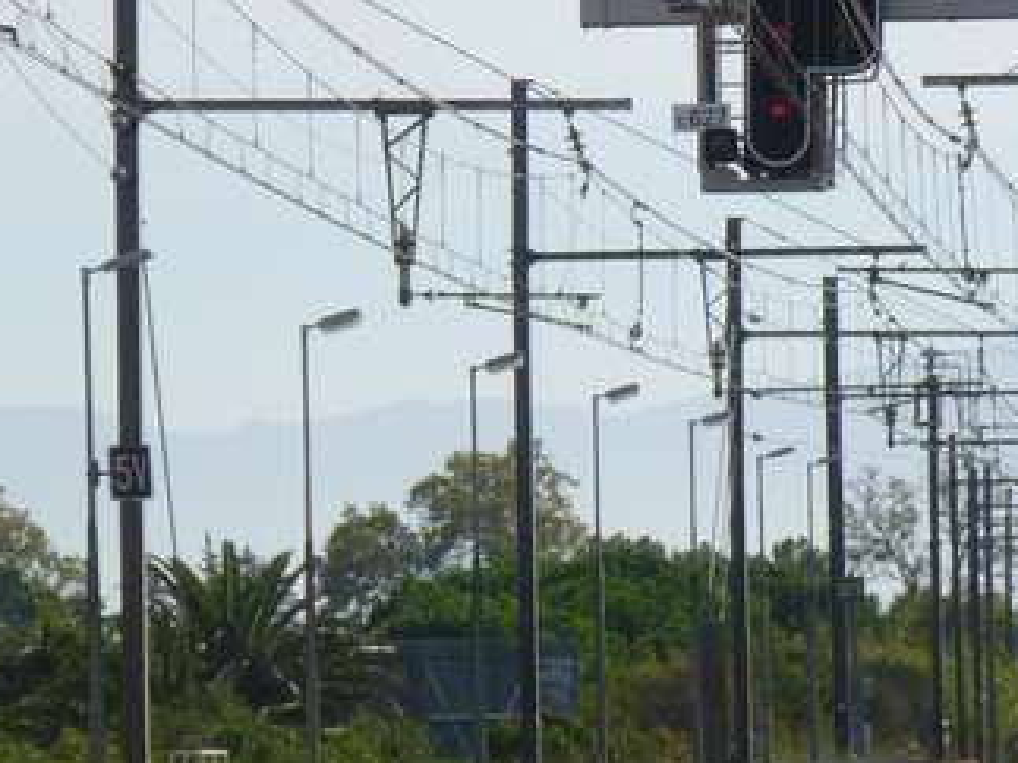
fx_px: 12729
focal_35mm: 433
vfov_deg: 3.4
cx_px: 656
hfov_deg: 4.6
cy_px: 426
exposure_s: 1/400
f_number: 5.8
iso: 100
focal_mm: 32.4
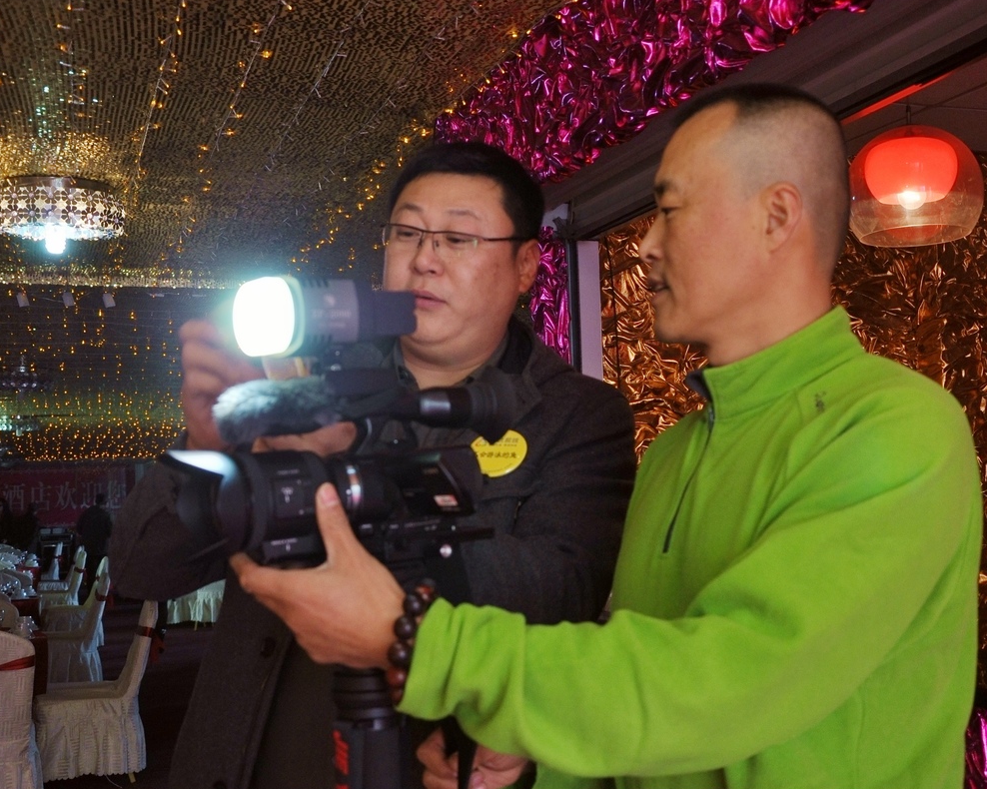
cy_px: 396
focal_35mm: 48
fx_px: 1402
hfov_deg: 38.6
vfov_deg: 31.4
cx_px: 589
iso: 320
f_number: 5.6
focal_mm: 28
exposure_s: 1/50
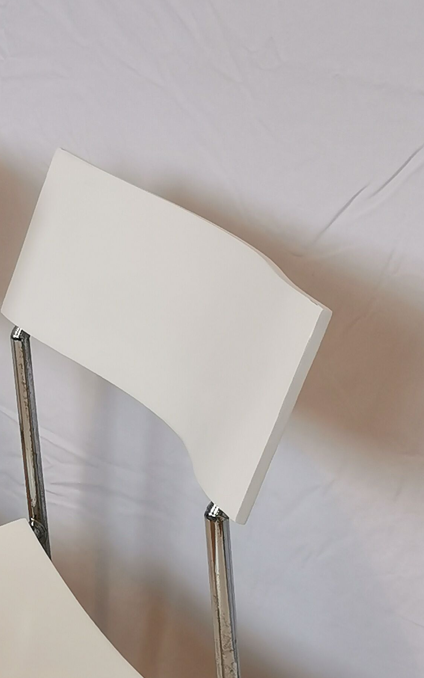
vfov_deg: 21.1
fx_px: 1775
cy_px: 629
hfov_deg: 13.6
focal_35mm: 96
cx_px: 113
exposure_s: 1/100
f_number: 1.8
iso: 160
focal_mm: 5.58
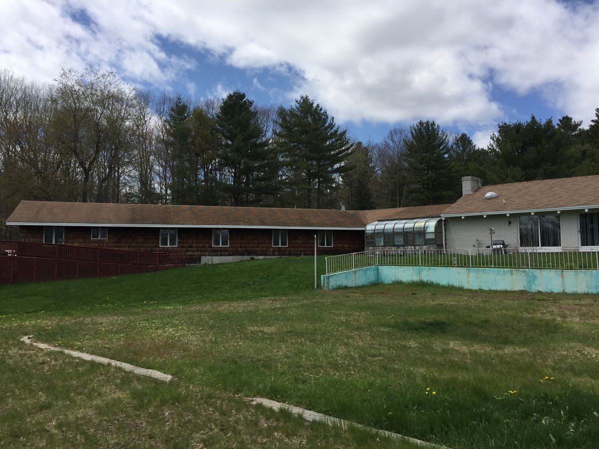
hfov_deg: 61.7
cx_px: 300
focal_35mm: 29
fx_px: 502
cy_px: 224
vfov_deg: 48.2
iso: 32
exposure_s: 1/2639
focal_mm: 4.15
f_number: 2.2
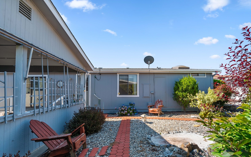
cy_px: 86
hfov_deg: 97.8
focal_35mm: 16
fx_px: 109
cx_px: 130
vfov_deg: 71.1
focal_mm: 15
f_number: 8
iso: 100
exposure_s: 1/160
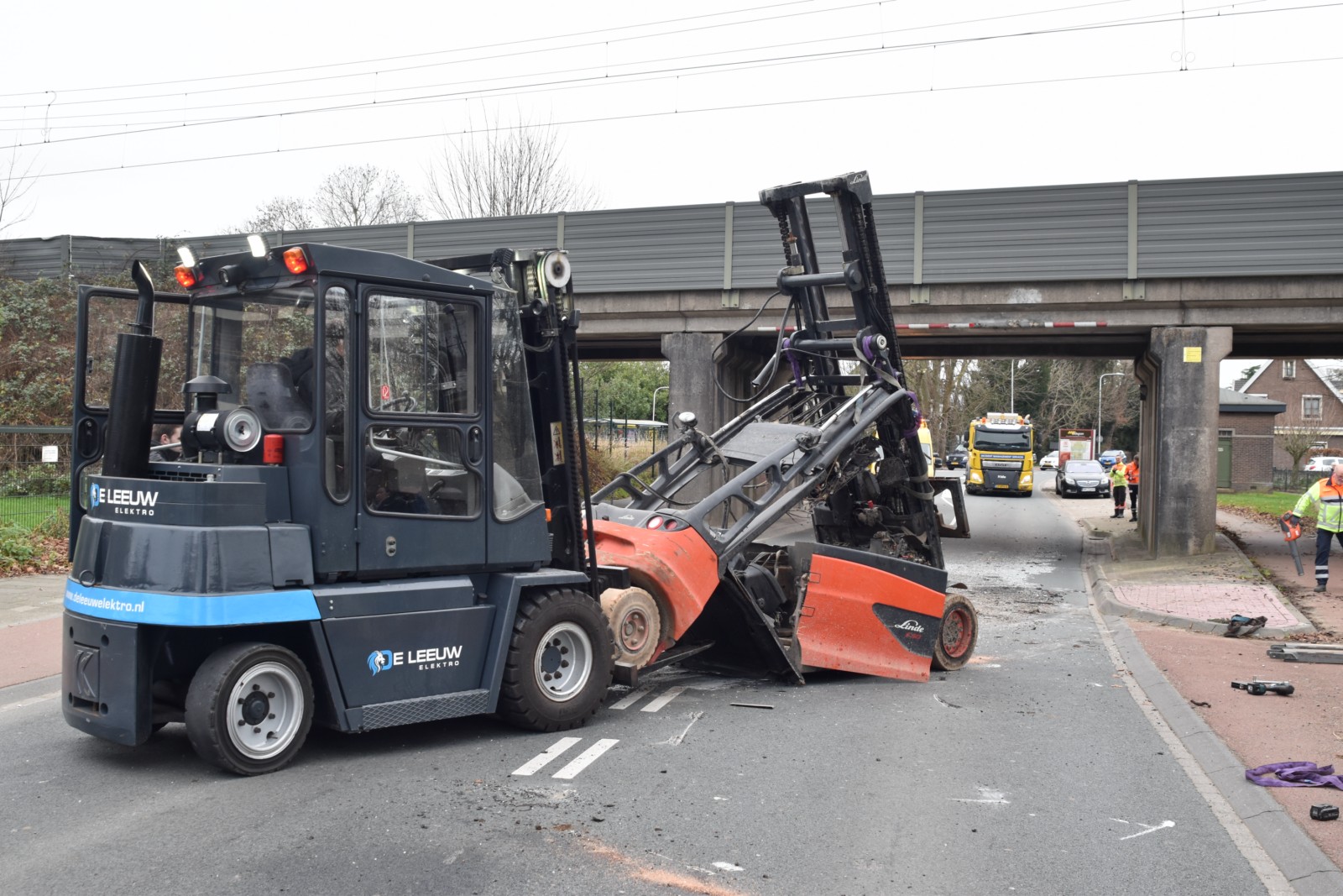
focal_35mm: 36
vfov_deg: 36.9
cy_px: 448
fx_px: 1343
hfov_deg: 53.1
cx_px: 672
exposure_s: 1/160
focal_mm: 24
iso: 400
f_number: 6.3
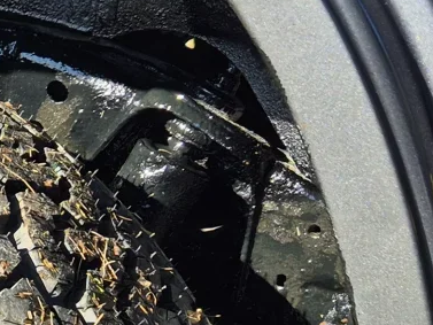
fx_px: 1464
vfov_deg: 12.6
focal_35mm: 117
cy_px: 302
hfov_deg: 15.2
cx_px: -272
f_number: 1.8
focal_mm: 5.4
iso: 25
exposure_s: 1/800
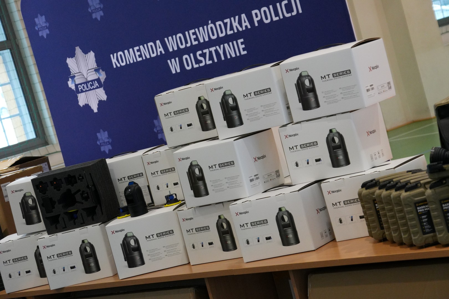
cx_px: 224
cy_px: 150
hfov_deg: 17.7
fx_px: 1444
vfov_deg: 11.8
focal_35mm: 116
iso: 3200
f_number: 5.6
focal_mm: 77.2
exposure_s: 1/100
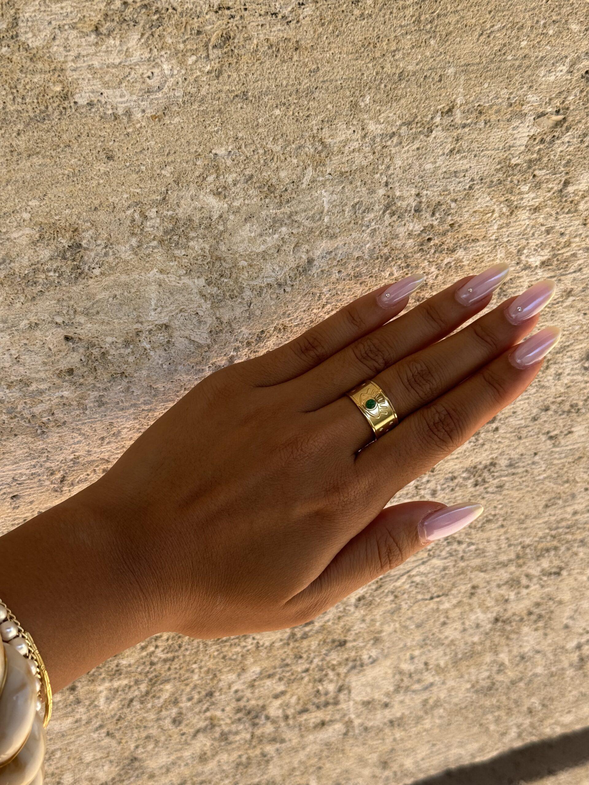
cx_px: 294
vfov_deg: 39.7
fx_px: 1089
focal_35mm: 48
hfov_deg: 30.3
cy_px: 392
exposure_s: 1/939
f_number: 1.78
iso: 64
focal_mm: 6.76
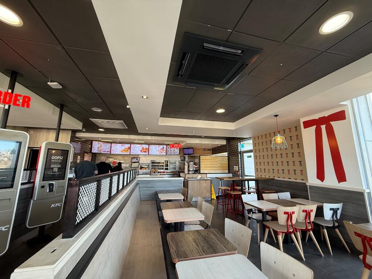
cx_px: 186
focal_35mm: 14
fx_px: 150
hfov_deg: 102.1
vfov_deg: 85.7
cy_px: 140
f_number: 2.2
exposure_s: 1/99
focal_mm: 2.22
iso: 100
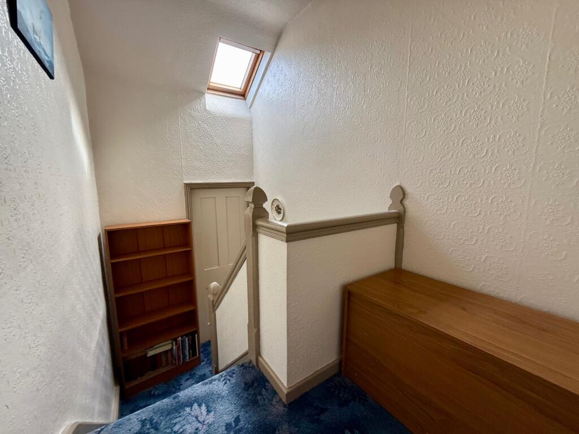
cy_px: 217
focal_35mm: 14
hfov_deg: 102.1
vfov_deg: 85.7
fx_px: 234
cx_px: 290
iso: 250
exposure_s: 1/99
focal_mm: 2.22
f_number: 2.2
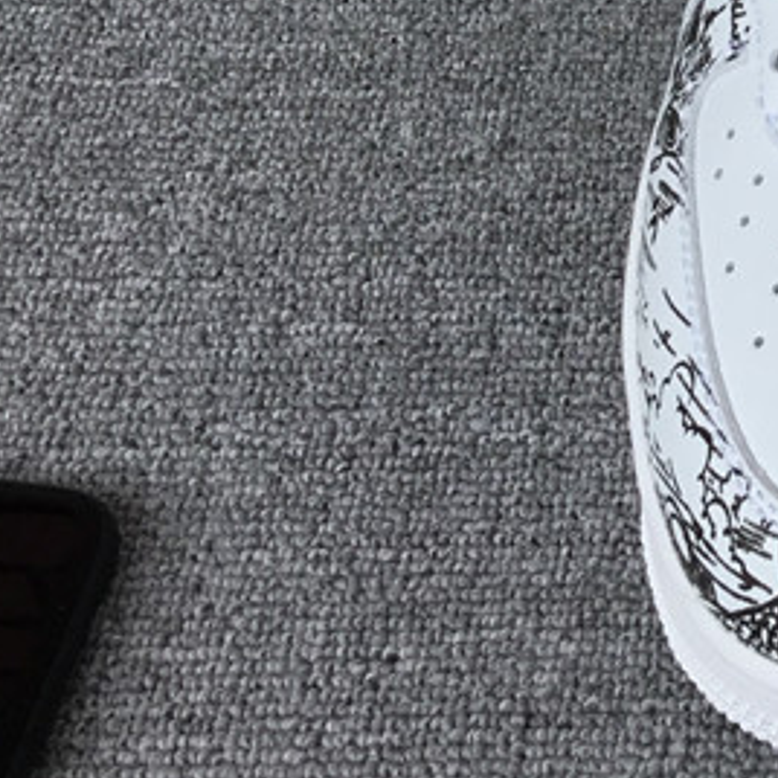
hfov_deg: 17.1
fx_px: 2339
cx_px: 1170
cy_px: -86
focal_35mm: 92
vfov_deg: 18.2
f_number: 2.4
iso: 25
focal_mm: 3.3
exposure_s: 1/314
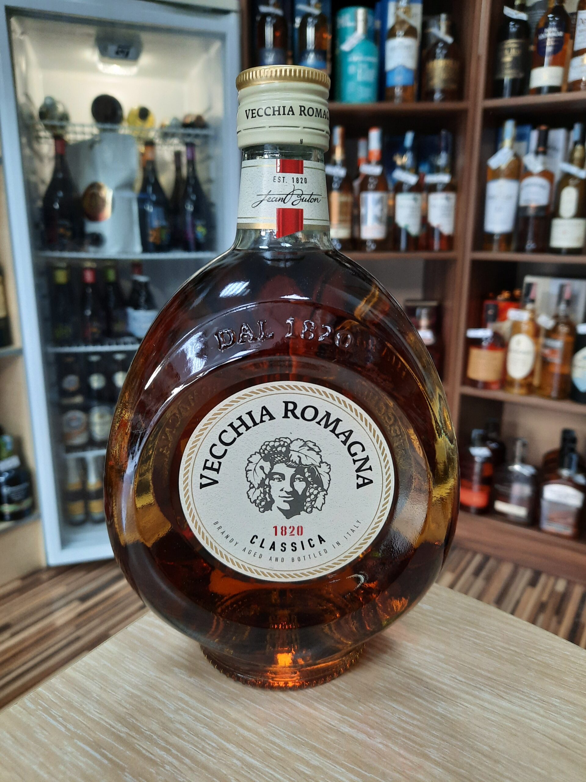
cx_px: 293
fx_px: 564
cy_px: 391
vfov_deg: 69.4
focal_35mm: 25
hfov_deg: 54.9
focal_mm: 4.6
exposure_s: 1/50
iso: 250
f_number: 2
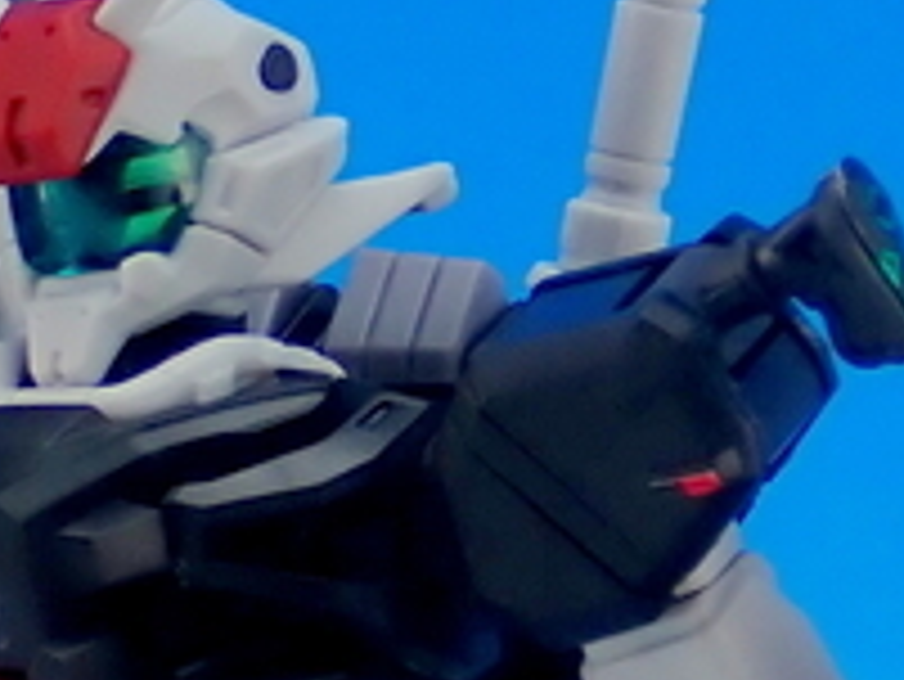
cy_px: 1486
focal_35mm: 418
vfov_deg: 3.5
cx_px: -126
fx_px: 10923
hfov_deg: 4.7
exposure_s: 1/15
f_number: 4.3
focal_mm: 14.62
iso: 100
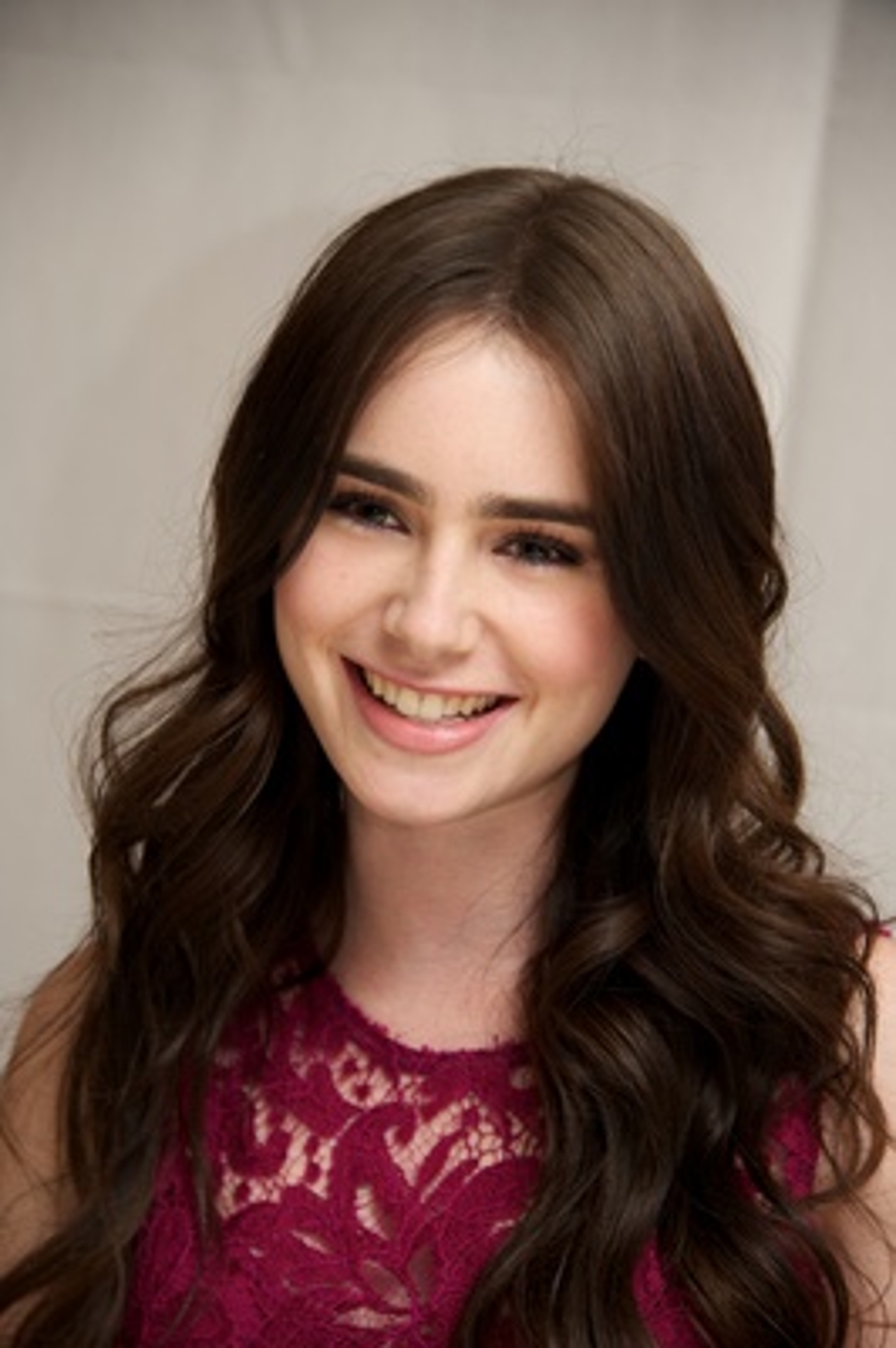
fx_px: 6357
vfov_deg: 12.1
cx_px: 448
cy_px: 674
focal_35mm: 170
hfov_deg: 8.1
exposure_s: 1/60
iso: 400
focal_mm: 170
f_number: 6.3
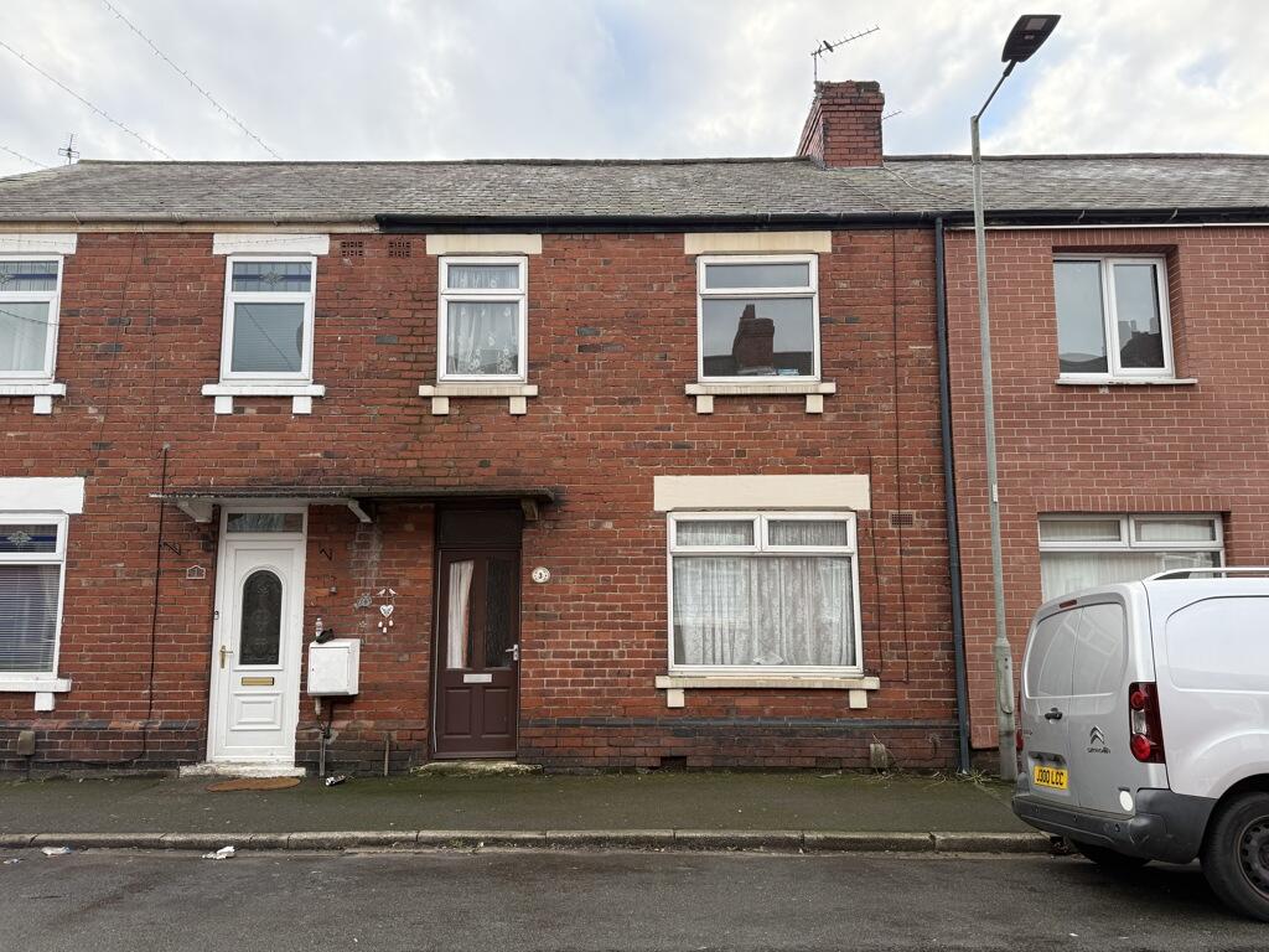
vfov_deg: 56.8
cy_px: 476
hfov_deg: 71.6
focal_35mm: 24
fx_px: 880
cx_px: 634
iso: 100
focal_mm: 6.76
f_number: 1.78
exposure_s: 1/598
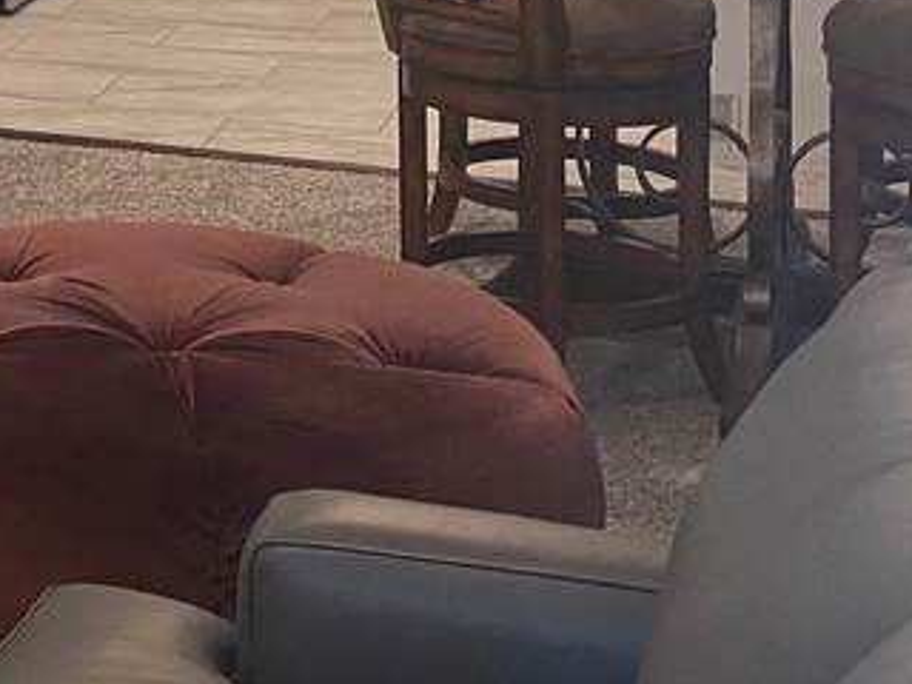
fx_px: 2740
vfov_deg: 13.6
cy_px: -271
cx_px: -624
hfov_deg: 16.4
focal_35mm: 104
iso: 125
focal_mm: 4.25
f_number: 1.8
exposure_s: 1/60
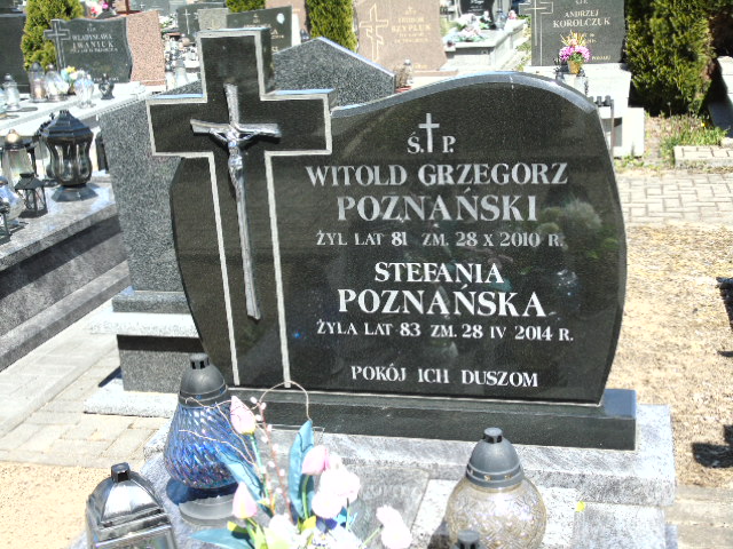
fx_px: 974
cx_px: 366
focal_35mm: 46
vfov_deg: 31.5
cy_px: 274
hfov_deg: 41.2
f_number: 4.1
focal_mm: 8.2
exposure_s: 1/400
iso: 80
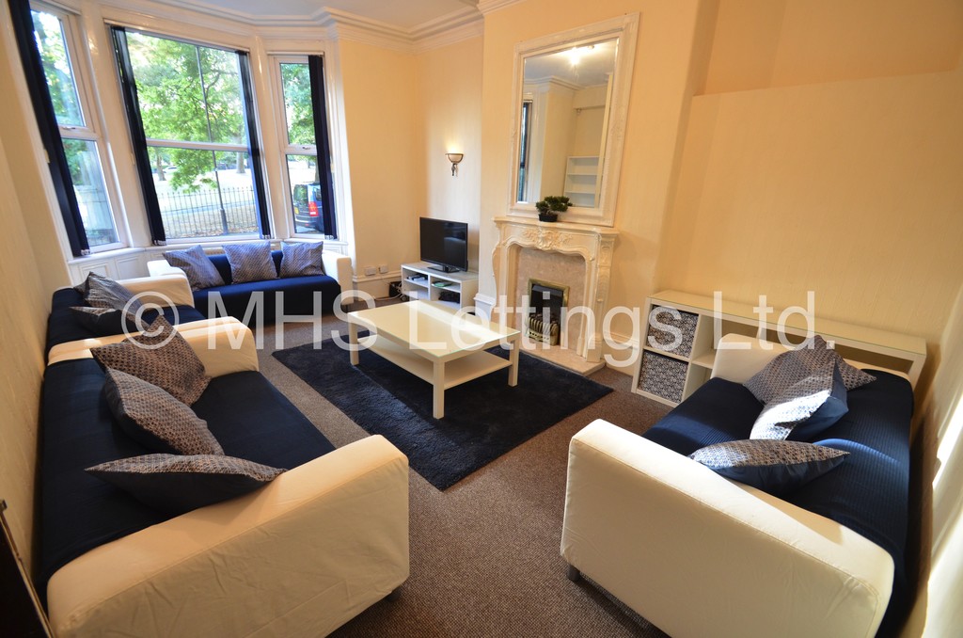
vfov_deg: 77.1
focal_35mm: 15
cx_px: 482
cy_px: 319
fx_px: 400
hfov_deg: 100.5
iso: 1000
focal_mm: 10
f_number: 4.5
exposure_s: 1/50
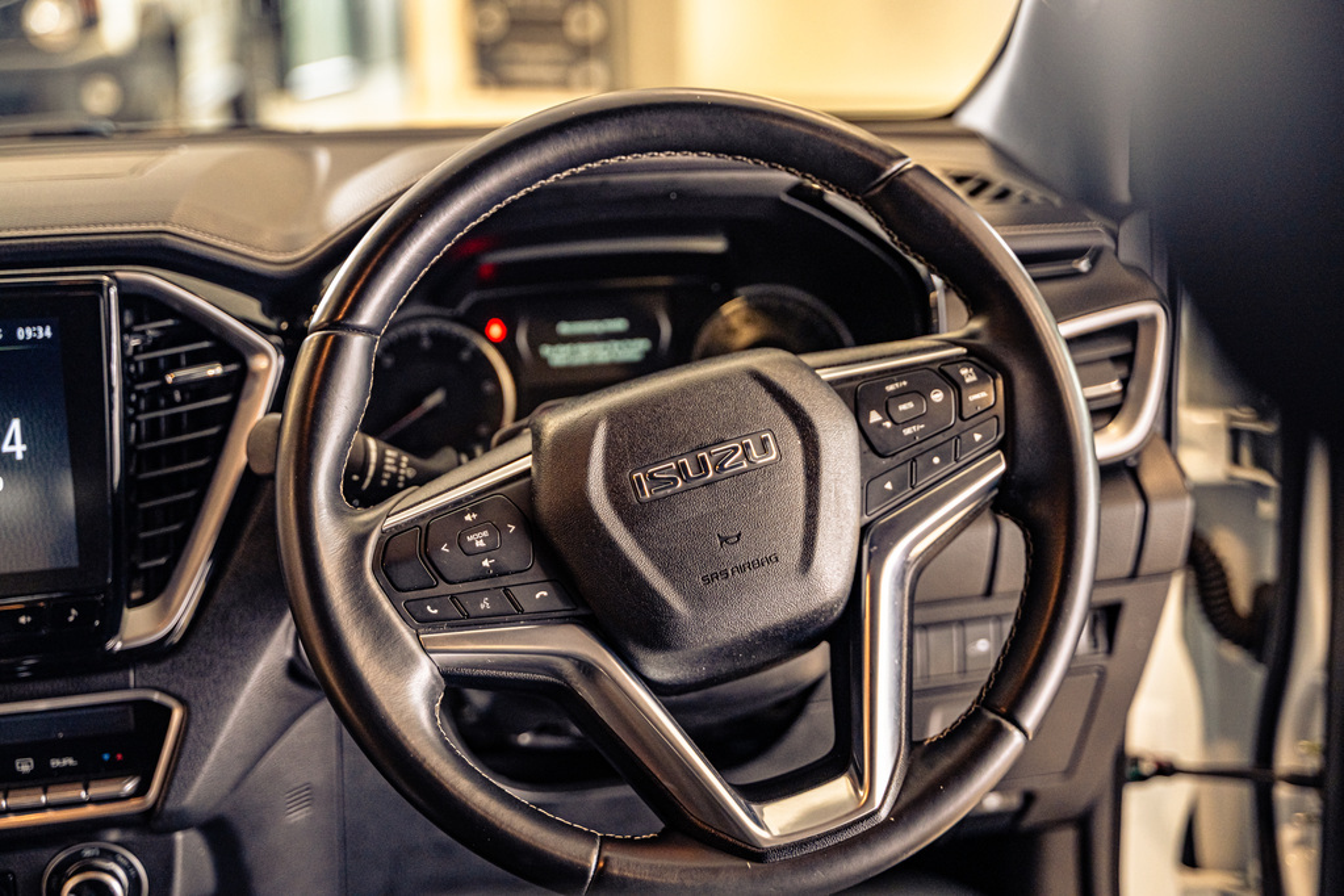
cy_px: 448
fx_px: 1904
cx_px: 672
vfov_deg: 26.5
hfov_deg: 38.9
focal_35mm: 51
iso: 800
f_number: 2.8
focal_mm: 51
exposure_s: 1/125
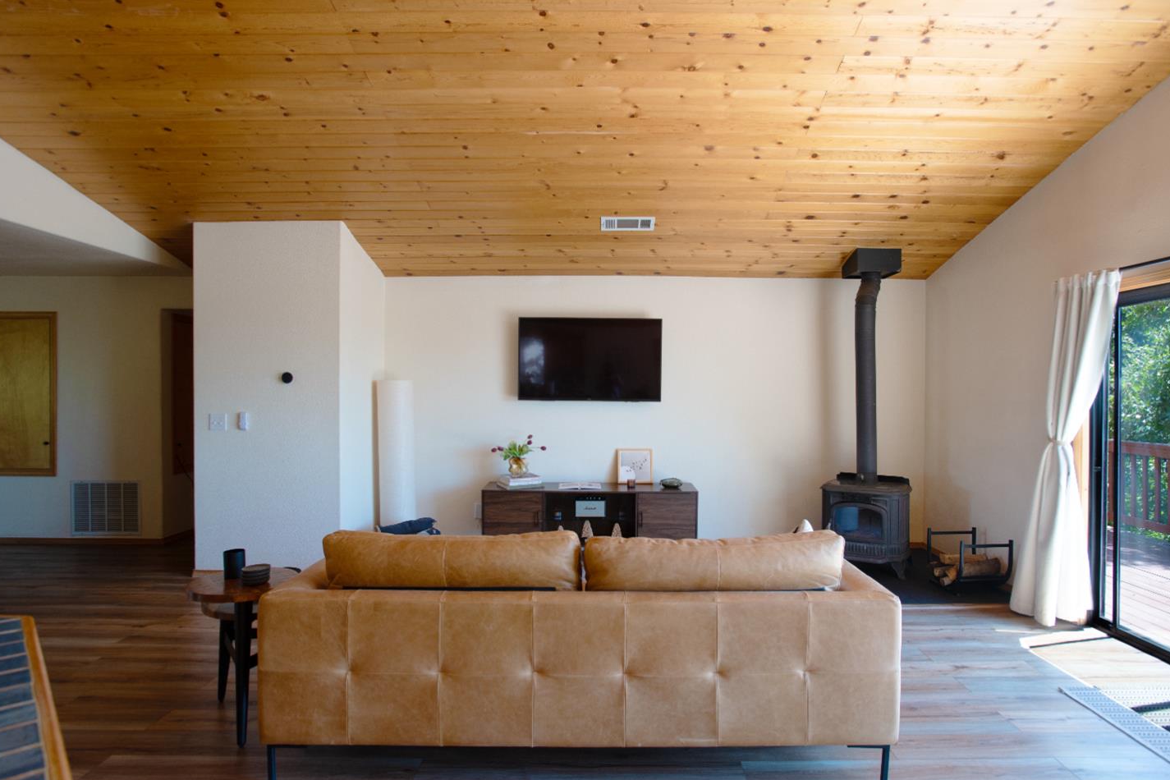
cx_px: 609
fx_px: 650
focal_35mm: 20
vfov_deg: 61.9
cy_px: 397
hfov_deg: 83.9
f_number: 6.3
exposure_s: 1/40
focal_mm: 19
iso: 320
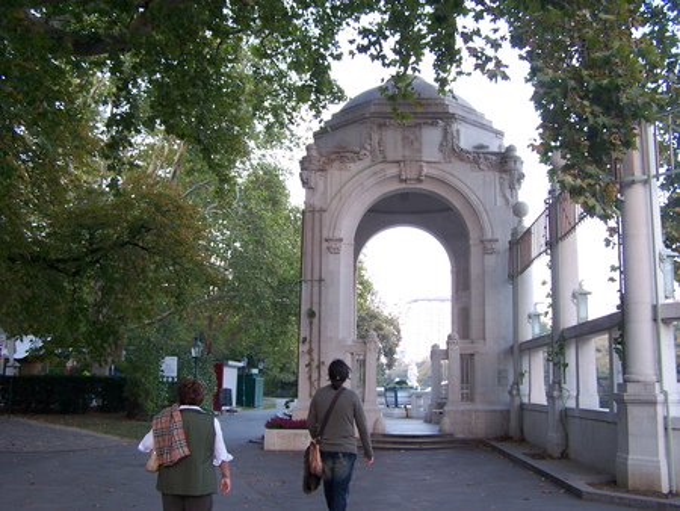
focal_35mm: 38
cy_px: 256
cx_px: 340
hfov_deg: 49.0
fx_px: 747
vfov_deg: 37.8
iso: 80
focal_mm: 6.3
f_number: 2.8
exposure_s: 1/30
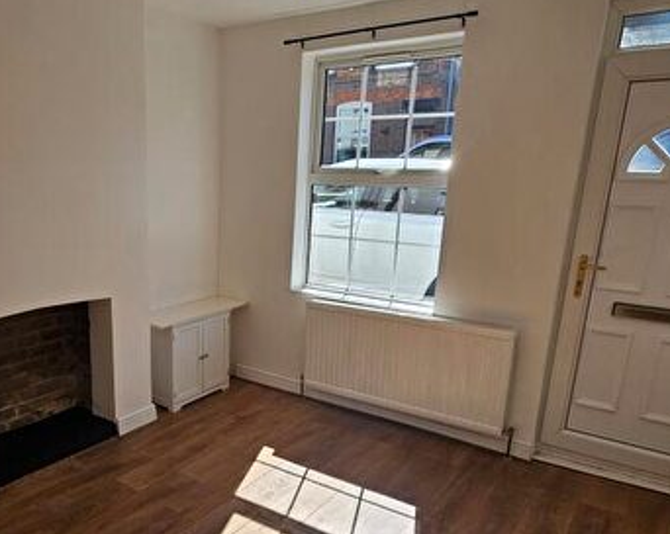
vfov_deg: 54.3
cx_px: 255
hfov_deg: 65.2
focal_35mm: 26
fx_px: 515
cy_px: 330
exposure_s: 1/662
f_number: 2.2
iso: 50
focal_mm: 2.2
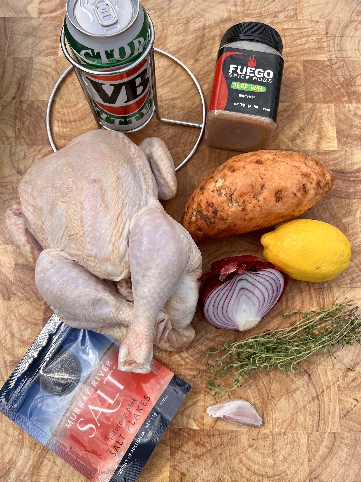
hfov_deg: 53.1
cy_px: 241
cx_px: 180
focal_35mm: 26
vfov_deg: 67.3
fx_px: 362
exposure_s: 1/3257
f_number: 1.5
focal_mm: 5.7
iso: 50
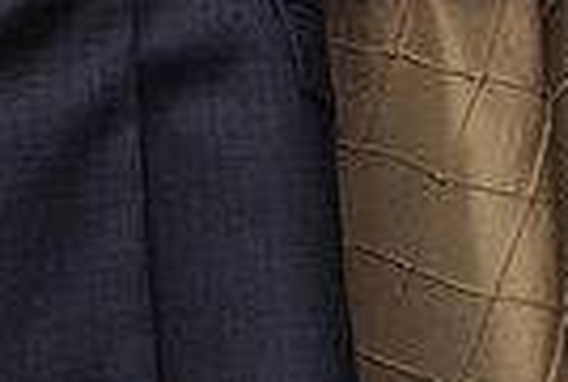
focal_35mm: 290
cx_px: 1628
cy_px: -934
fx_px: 4586
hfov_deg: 6.5
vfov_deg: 4.5
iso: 400
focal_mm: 26
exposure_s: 1/60
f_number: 5
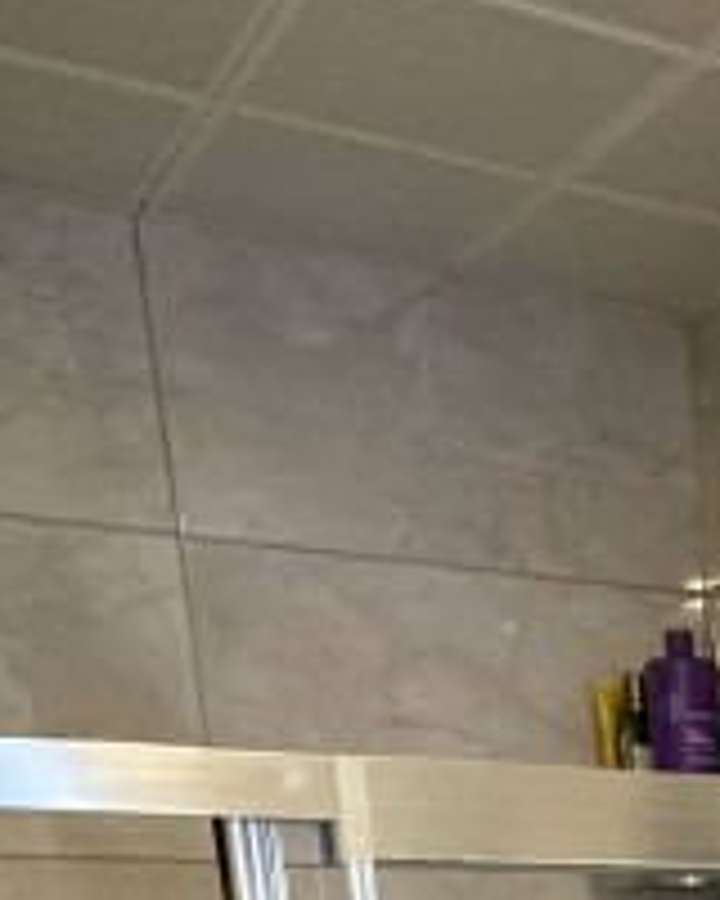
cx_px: 968
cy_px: 1701
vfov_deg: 19.1
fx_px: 1865
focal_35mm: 70
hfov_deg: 19.9
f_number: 2.2
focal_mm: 2.22
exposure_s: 1/50
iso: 320
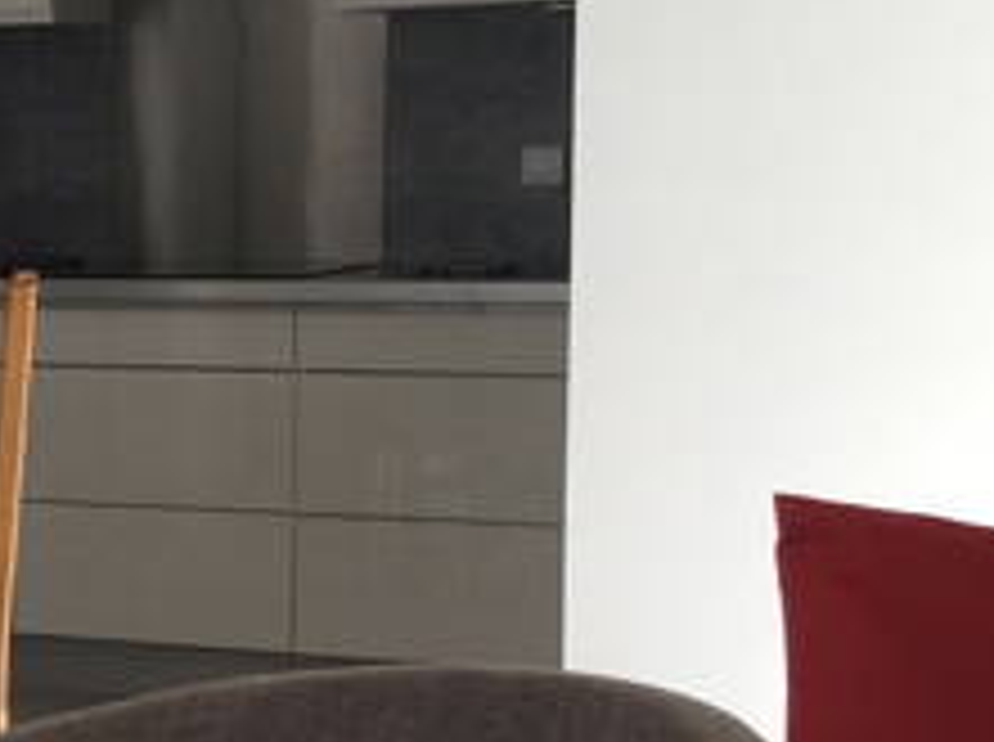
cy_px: 526
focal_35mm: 111
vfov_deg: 13.3
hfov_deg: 16.1
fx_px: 3182
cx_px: -544
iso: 32
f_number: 2.4
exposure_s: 1/50
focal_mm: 3.3
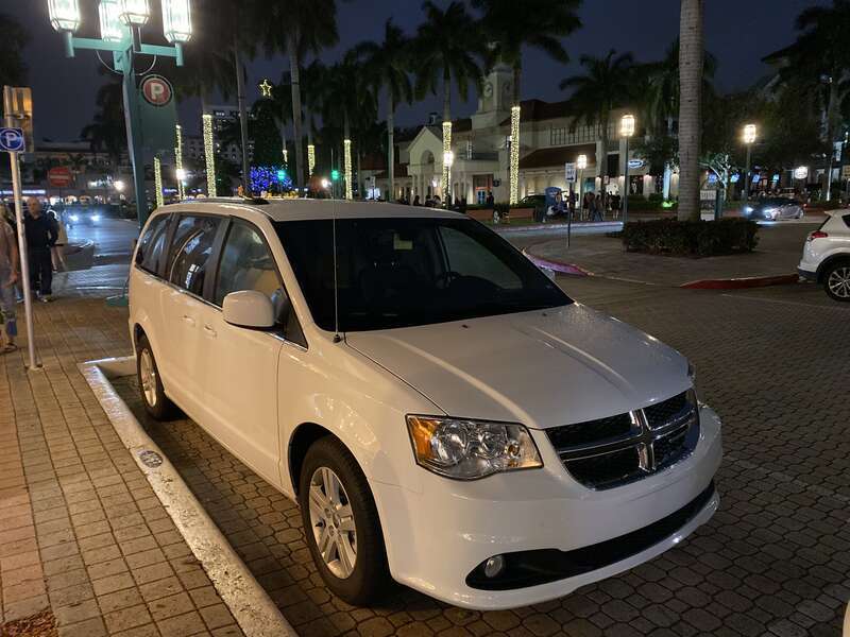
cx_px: 425
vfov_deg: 53.1
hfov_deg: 67.3
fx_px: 638
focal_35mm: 26
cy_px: 318
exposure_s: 1/30
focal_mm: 4.25
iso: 800
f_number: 1.8
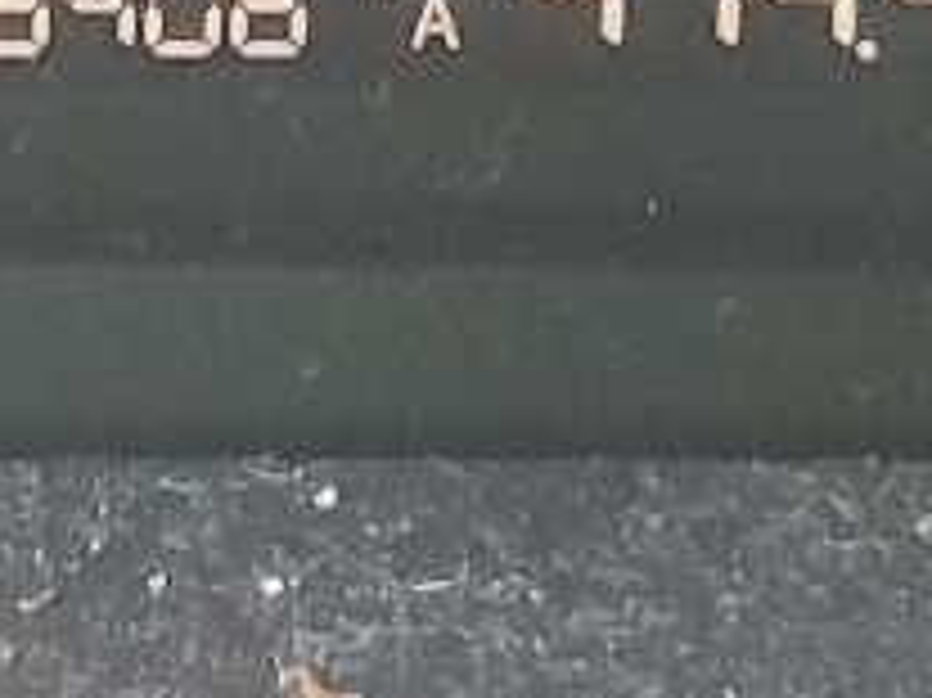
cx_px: 356
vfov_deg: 7.1
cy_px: -748
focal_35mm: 201
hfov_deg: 9.8
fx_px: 5409
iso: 214
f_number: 1.5
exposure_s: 1/60.2
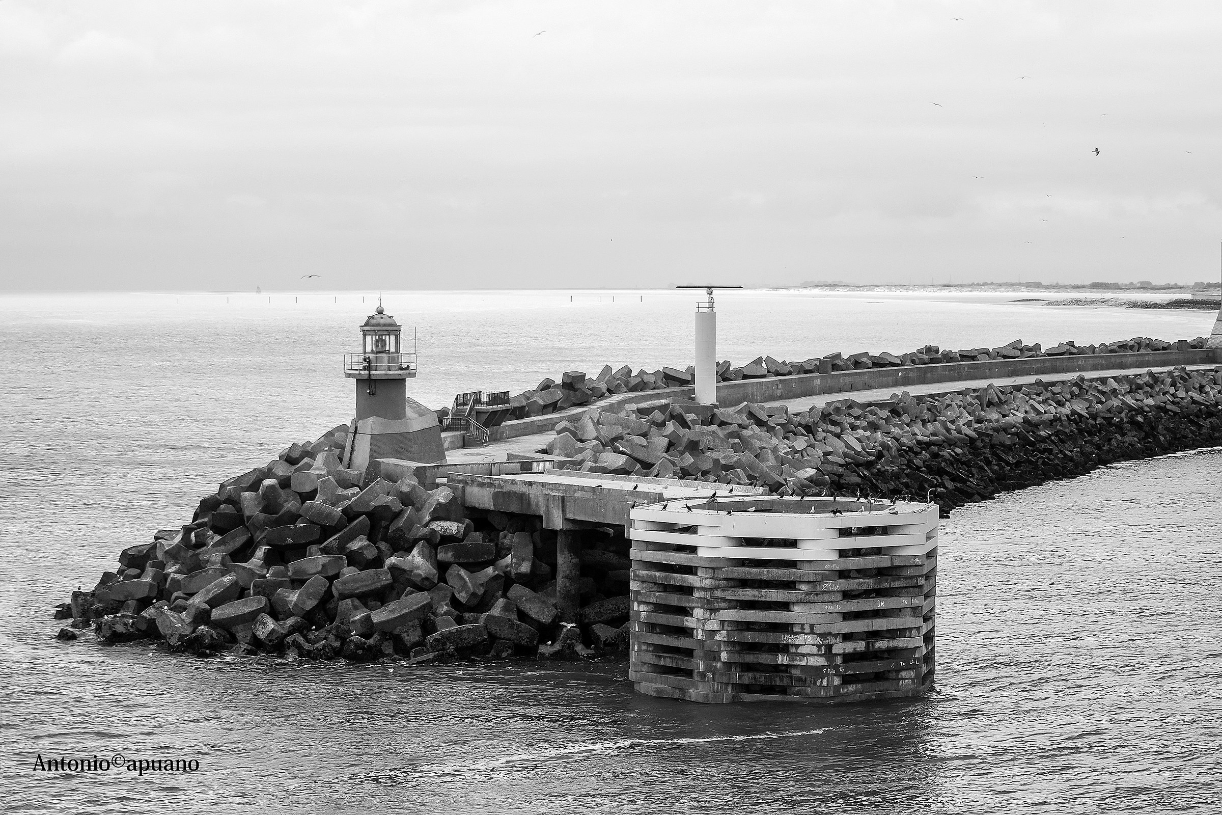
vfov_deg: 16.6
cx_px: 611
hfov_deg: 24.6
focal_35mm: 82
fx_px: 2800
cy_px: 408
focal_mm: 55
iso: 100
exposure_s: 1/125
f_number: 8
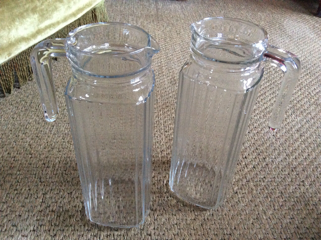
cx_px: 160
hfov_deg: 56.9
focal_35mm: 32
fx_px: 296
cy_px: 120
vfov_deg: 44.1
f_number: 2.4
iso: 320
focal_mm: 3.3
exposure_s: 1/17
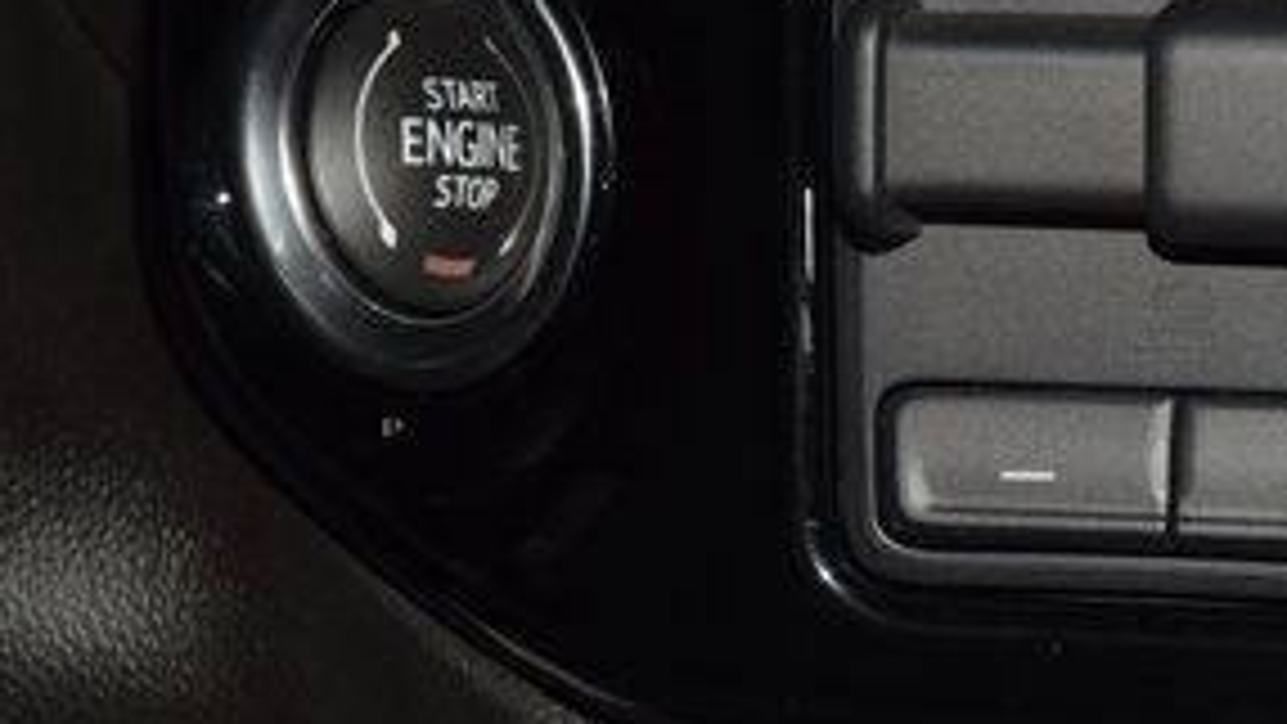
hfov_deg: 8.7
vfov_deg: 4.9
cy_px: 326
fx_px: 8397
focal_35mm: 246
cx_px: 1174
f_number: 8
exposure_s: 1/125
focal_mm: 70
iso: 100
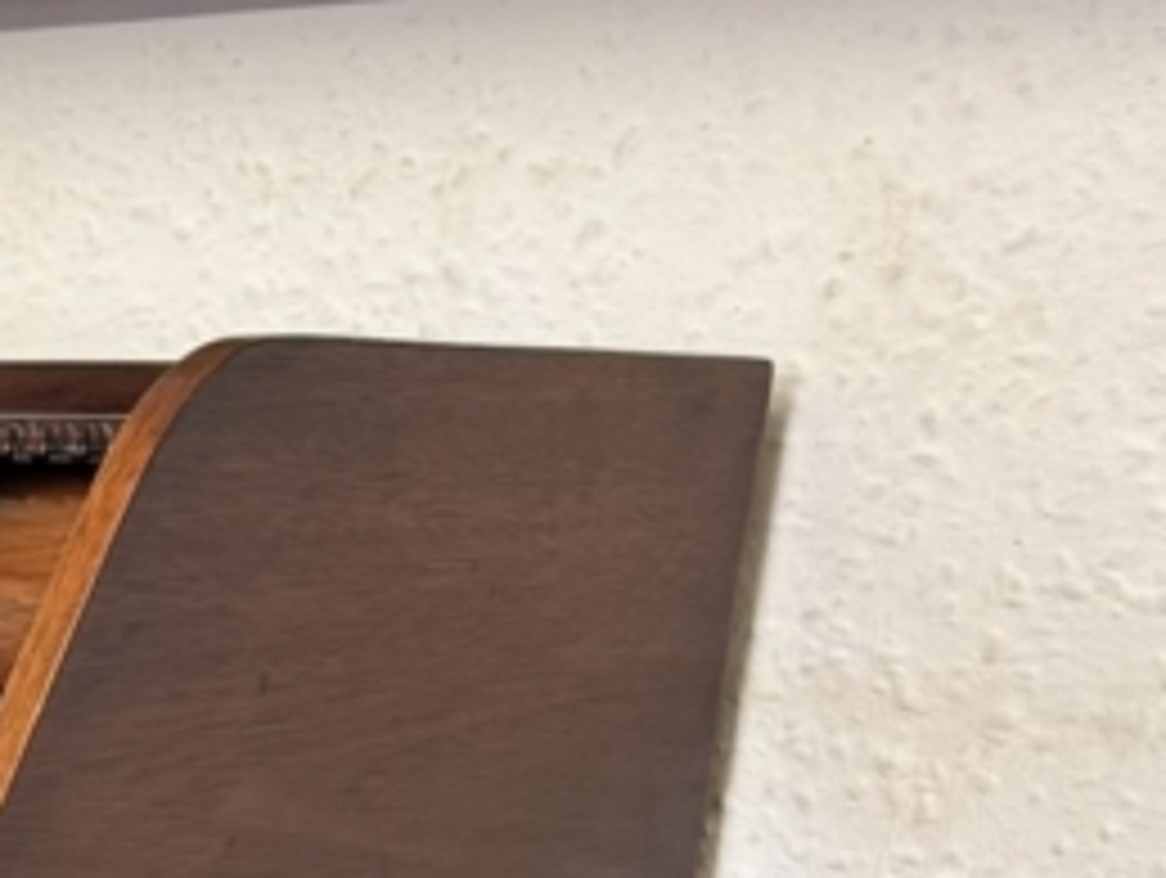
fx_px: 3744
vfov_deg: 11.4
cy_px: 2026
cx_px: -774
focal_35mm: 111
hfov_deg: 15.7
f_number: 1.78
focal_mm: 6.76
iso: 200
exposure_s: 1/50
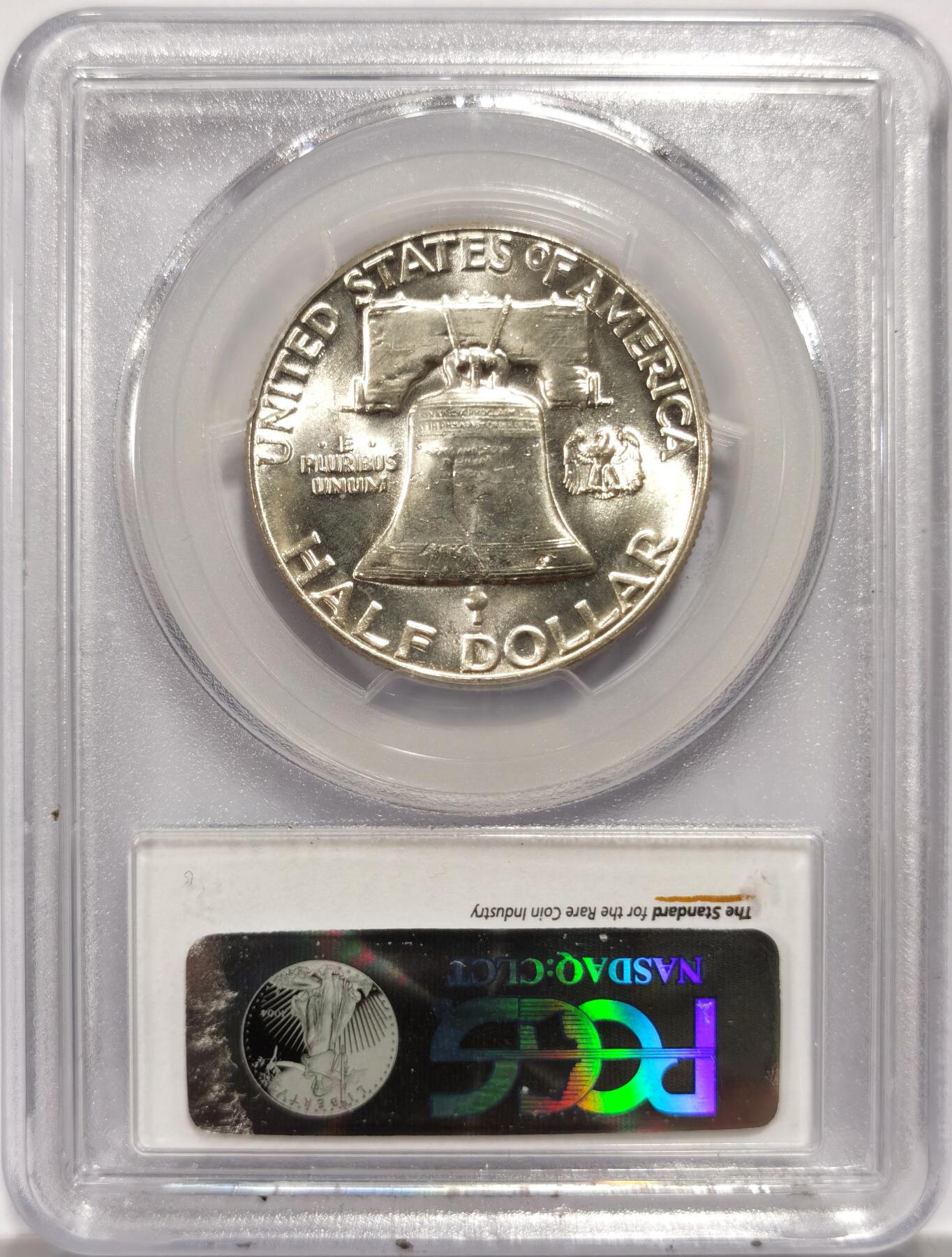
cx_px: 476
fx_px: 1967
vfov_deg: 35.4
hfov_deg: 27.2
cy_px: 628
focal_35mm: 54
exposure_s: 1/100
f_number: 16
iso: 100
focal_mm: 5.56
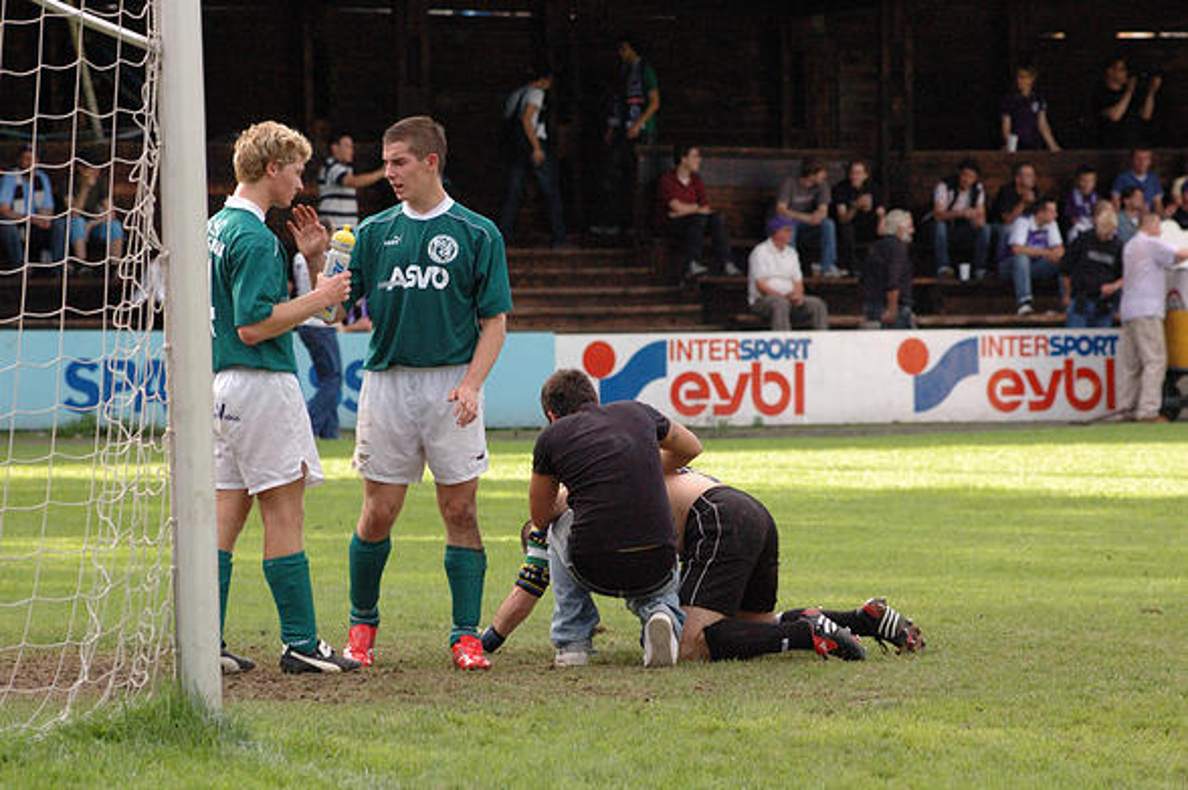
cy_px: 395
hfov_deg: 9.5
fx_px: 7171
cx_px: 594
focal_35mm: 218
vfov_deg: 6.3
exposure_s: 1/1250
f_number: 5.6
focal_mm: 145
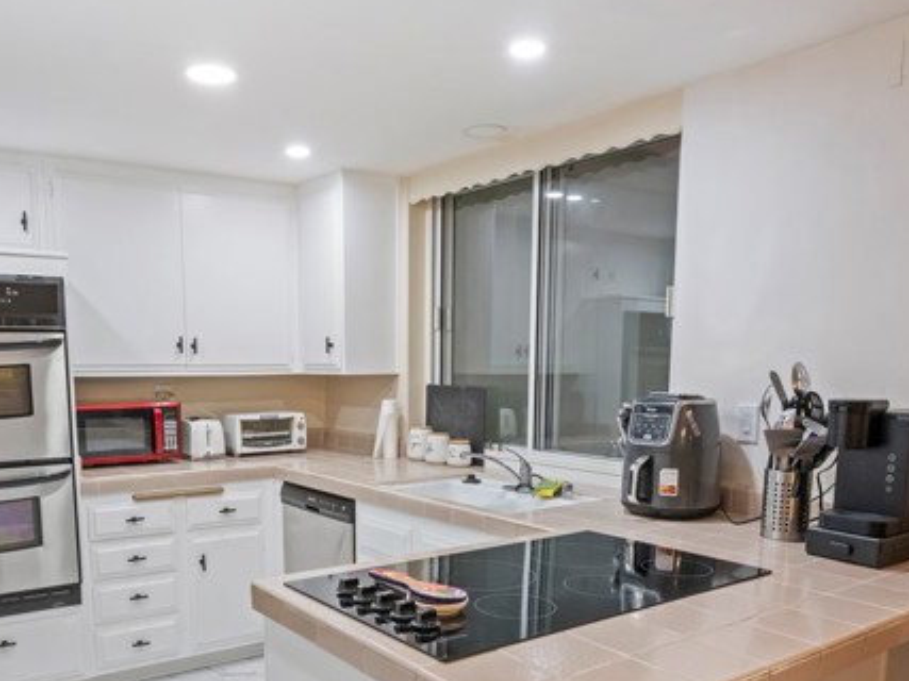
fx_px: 788
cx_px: 409
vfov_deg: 45.6
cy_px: 483
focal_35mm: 30
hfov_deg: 59.9
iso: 1600
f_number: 6.3
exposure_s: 1/30
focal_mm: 10
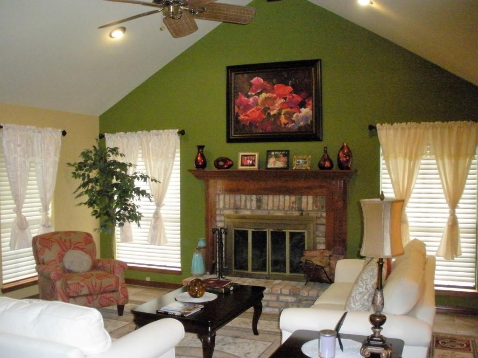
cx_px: 239
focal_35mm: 36
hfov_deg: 51.4
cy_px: 179
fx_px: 497
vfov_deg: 39.7
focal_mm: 6.3
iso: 800
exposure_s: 1/60
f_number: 3.5
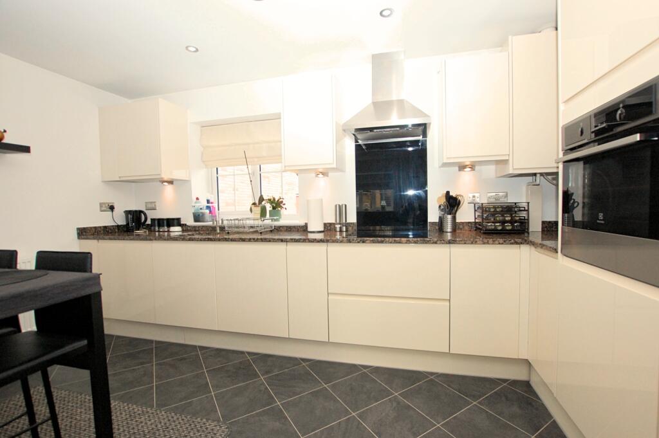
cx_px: 330
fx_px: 274
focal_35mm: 15
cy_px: 219
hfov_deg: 100.4
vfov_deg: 77.2
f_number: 5
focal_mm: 10
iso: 800
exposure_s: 1/100
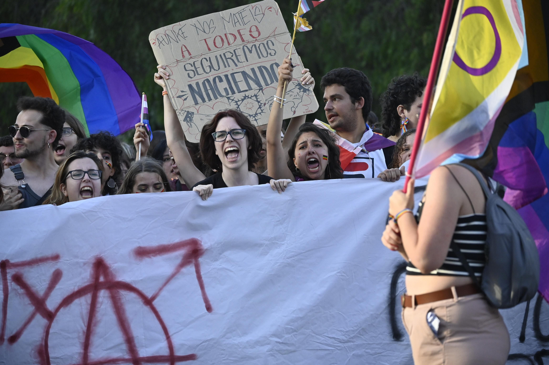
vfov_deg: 6.1
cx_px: 274
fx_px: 3430
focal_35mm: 225
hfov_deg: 9.2
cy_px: 182
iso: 1000
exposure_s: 1/1000
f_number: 5.6
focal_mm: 150
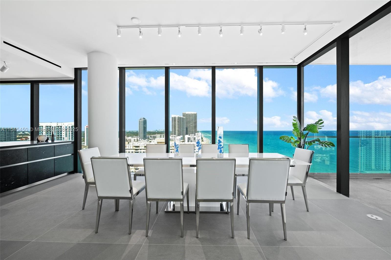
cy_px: 130
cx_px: 196
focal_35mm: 15
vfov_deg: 77.2
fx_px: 163
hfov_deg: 100.5
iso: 200
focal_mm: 15
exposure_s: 1/20
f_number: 8
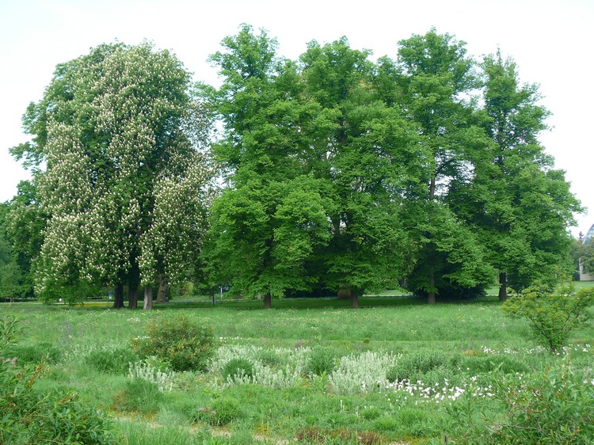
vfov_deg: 35.1
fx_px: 703
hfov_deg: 45.8
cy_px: 222
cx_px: 297
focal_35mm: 41
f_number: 2.8
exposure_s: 1/125
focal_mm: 8.6
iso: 100
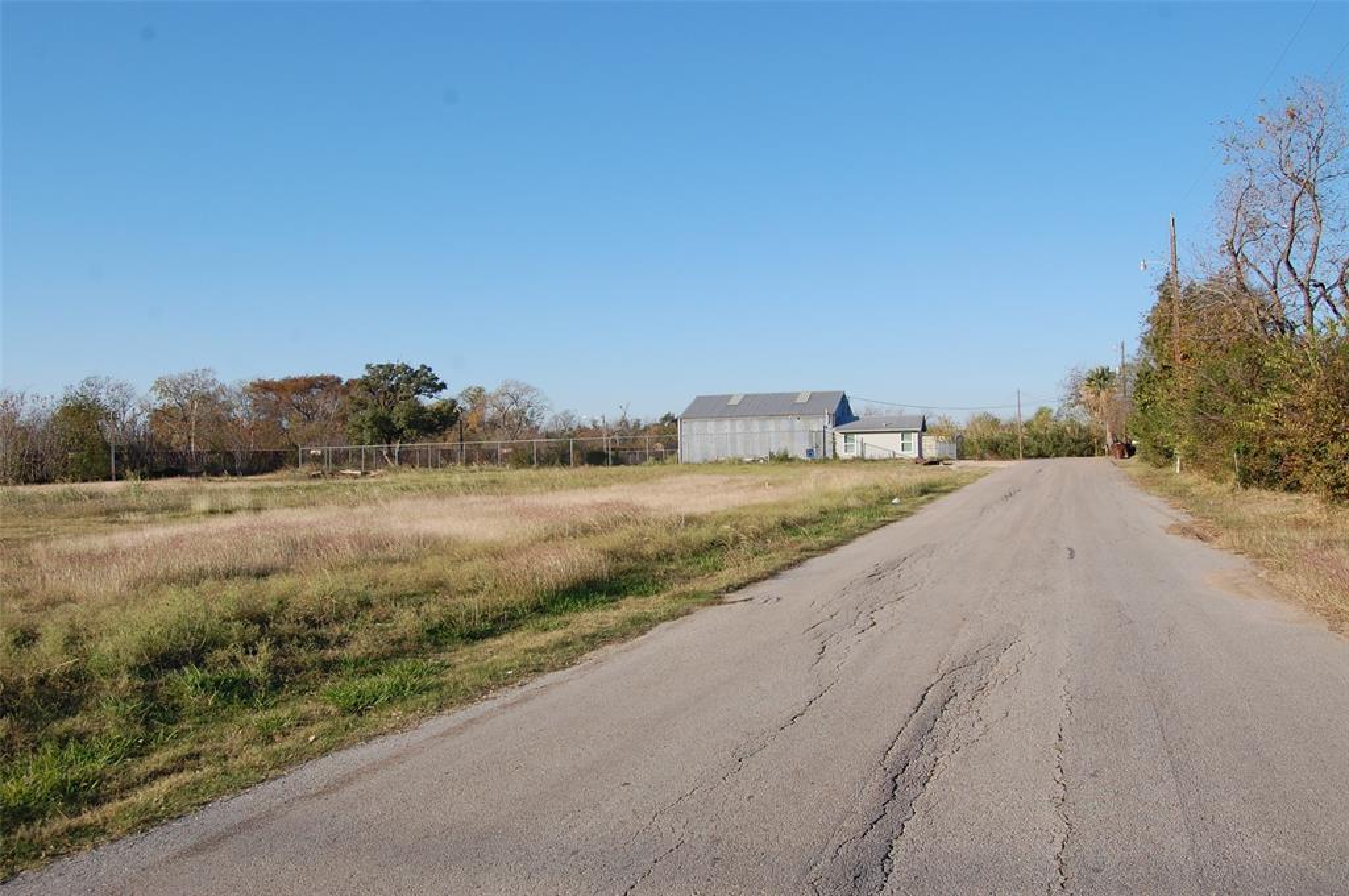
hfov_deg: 62.0
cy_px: 448
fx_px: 1123
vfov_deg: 43.5
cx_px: 674
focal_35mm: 30
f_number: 9
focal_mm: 20
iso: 200
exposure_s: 1/320
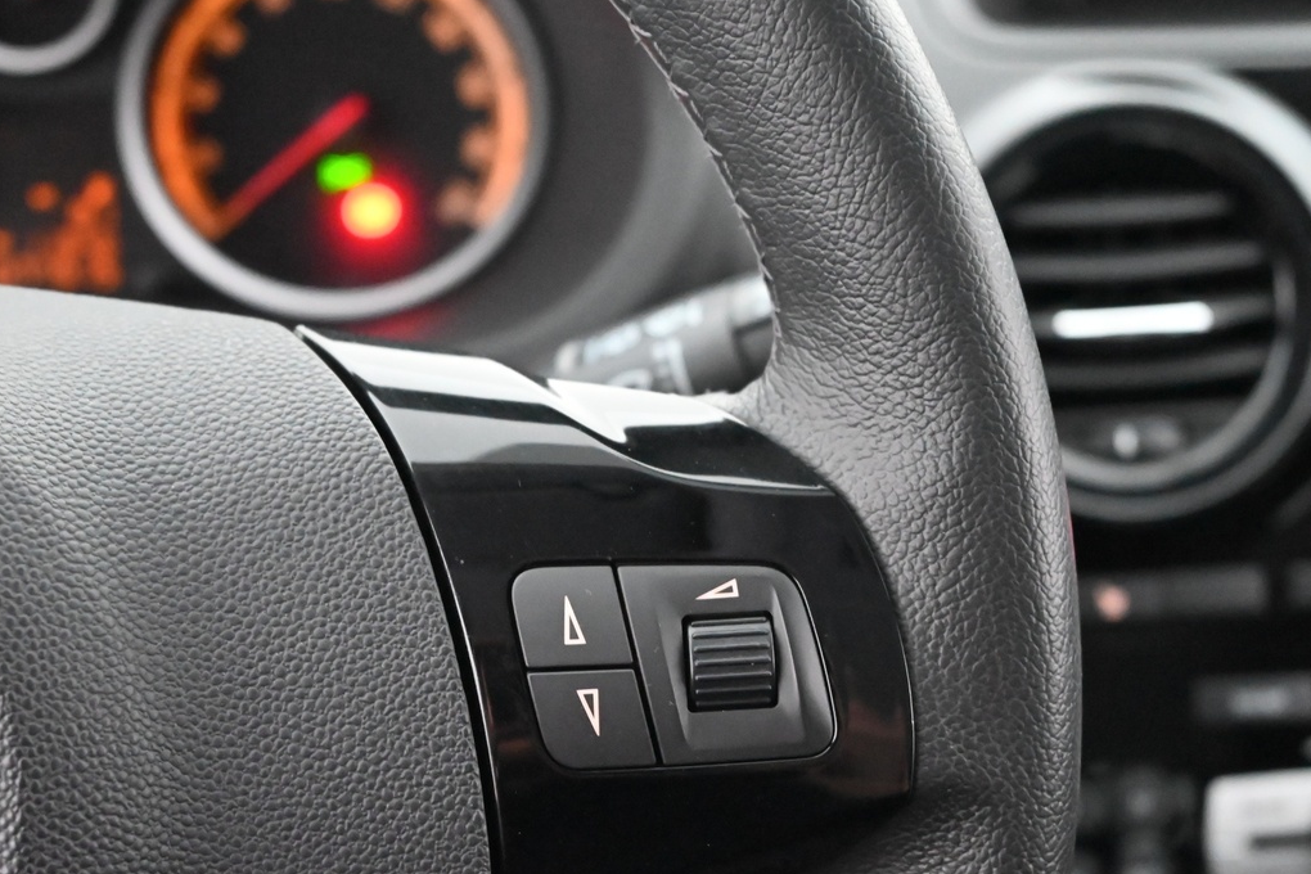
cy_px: 627
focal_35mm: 54
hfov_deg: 36.8
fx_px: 1966
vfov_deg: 24.8
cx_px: 582
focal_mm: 34
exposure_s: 1/60
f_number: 5
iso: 12800
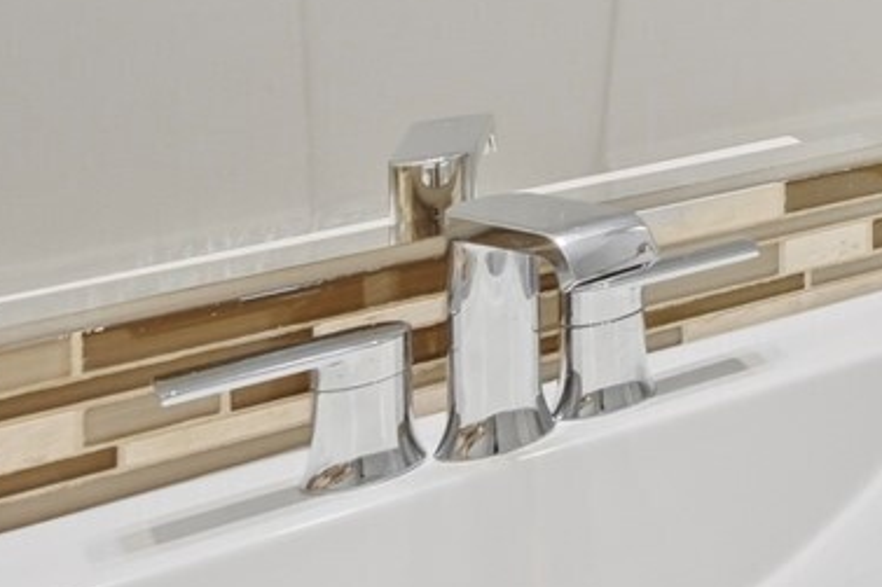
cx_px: 1969
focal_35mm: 63
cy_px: -322
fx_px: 1543
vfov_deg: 18.7
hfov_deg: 16.8
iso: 200
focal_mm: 14
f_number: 8
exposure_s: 1/160
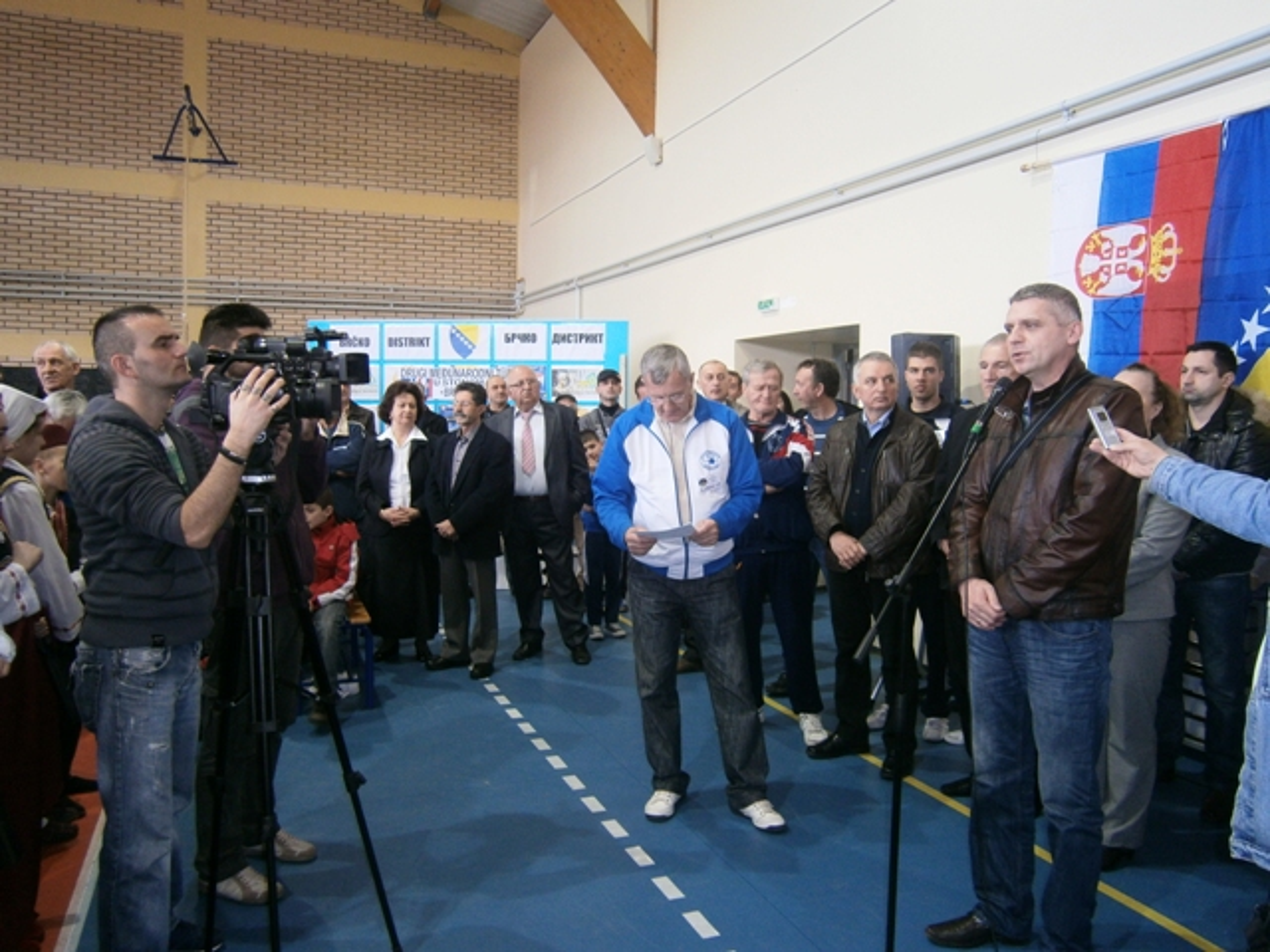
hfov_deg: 67.3
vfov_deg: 53.1
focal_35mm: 26
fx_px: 954
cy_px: 476
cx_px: 635
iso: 125
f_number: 2.8
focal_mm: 4.7
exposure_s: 1/30
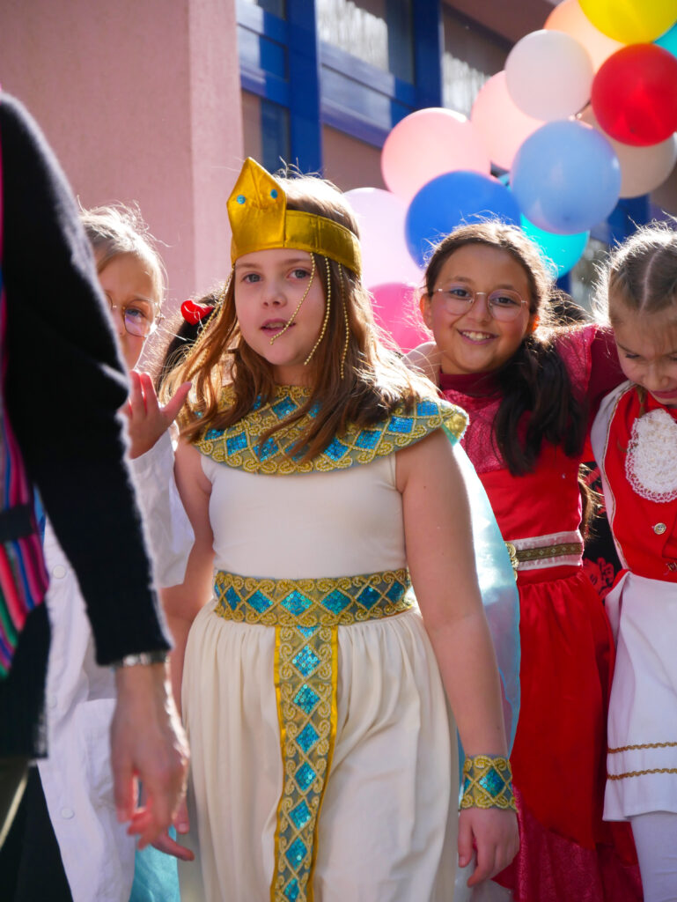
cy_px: 451
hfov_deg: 8.4
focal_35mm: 176
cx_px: 338
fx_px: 4586
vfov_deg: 11.2
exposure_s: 1/1000
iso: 400
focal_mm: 88
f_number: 5.4
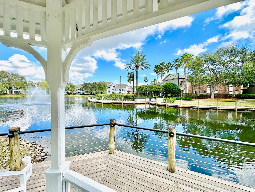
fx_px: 103
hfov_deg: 102.1
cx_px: 128
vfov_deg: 85.7
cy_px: 96
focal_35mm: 14
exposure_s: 1/1319
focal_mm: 2.22
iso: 50
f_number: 2.2
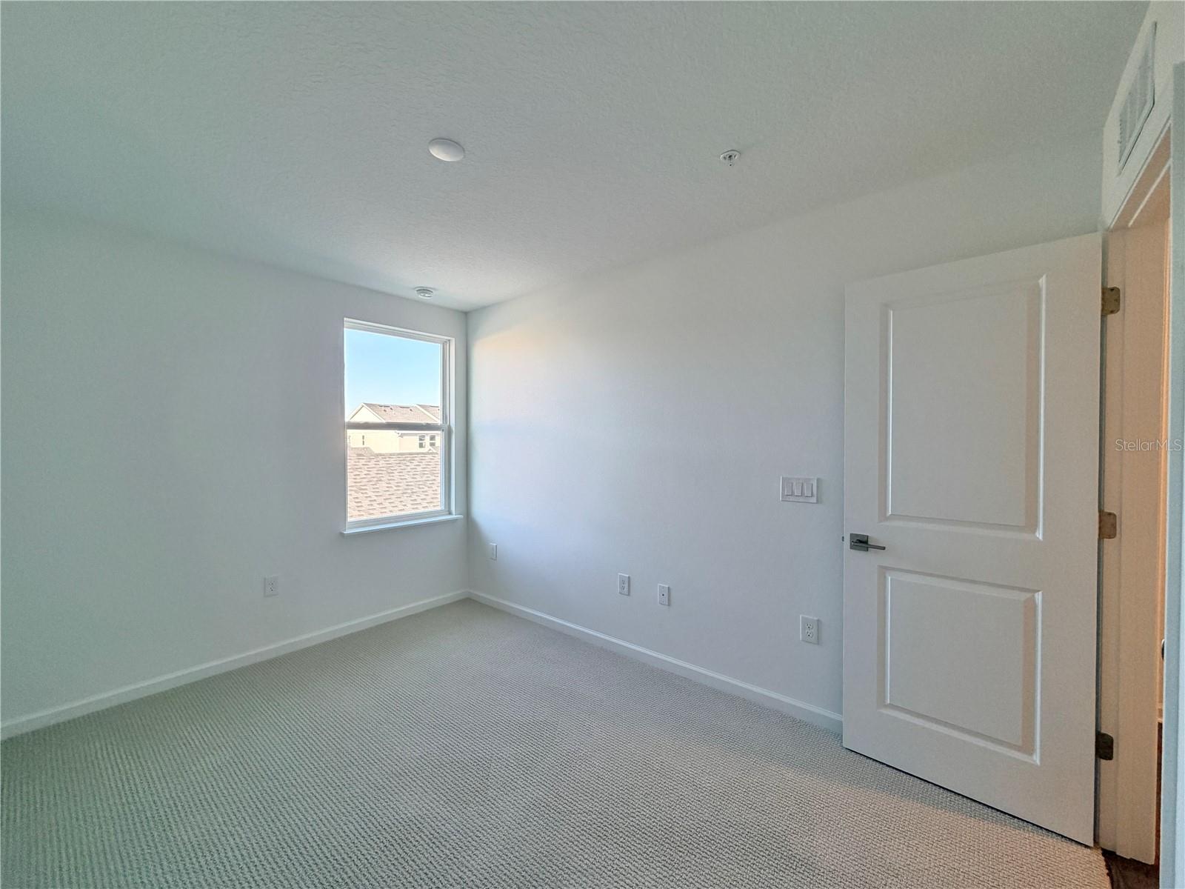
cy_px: 444
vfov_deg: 85.7
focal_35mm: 14
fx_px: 479
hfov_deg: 102.1
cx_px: 592
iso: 200
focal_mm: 2.22
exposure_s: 1/120
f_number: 2.2
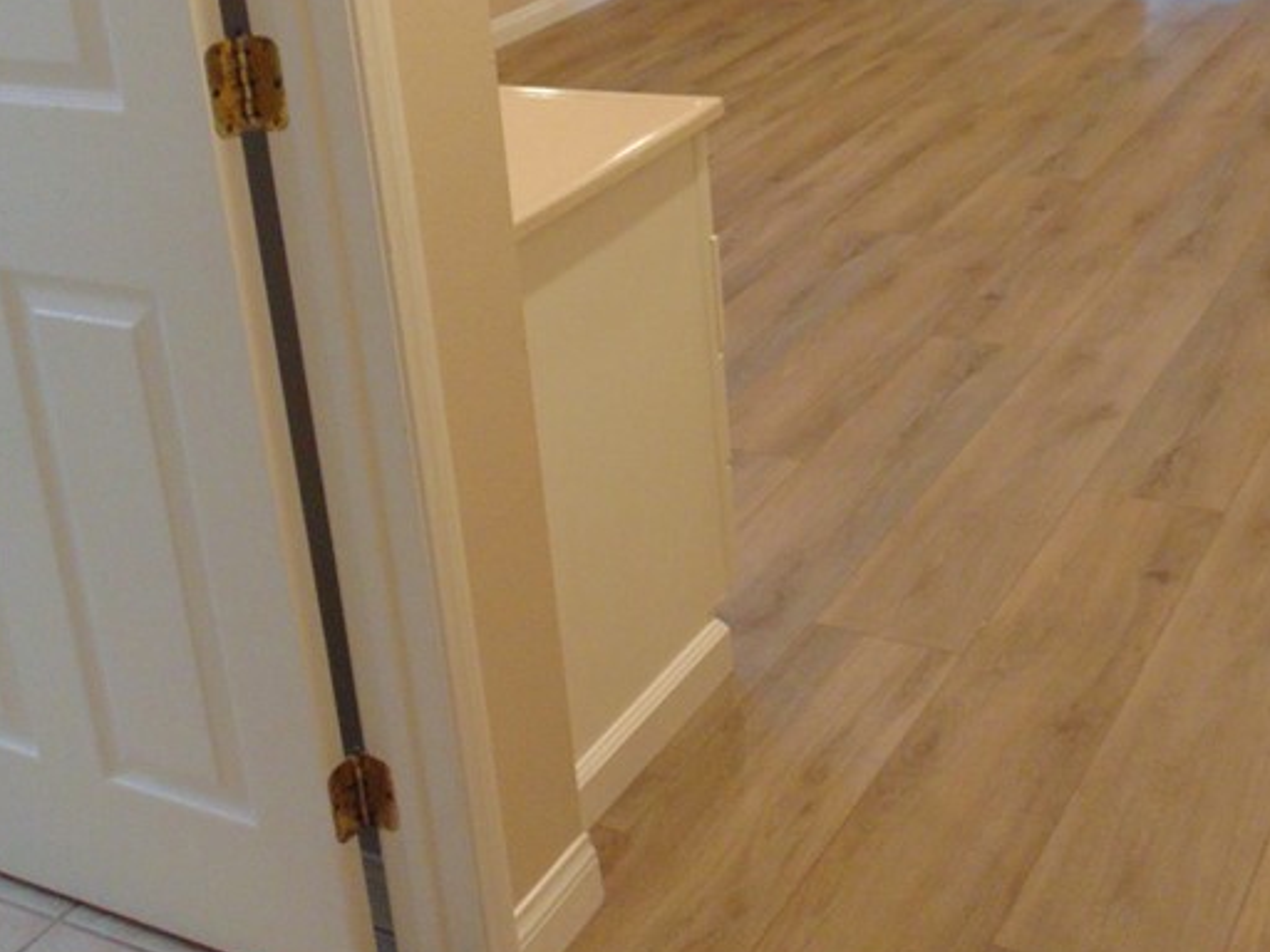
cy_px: 191
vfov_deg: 28.5
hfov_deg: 38.2
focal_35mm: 50
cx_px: 685
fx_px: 1834
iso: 250
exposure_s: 1/30
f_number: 3
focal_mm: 4.5
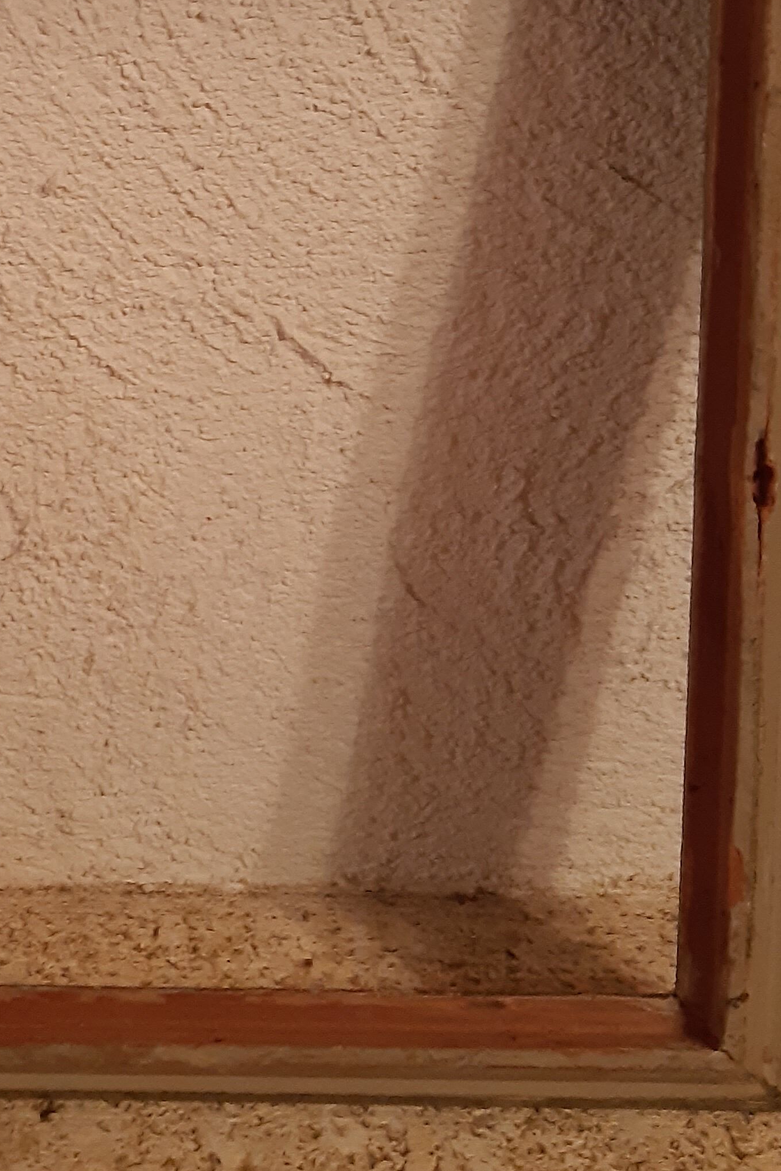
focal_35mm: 61
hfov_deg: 21.2
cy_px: 248
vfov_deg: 32.1
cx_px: -73
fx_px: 1985
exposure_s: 1/25
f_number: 1.7
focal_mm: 3.92
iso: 320
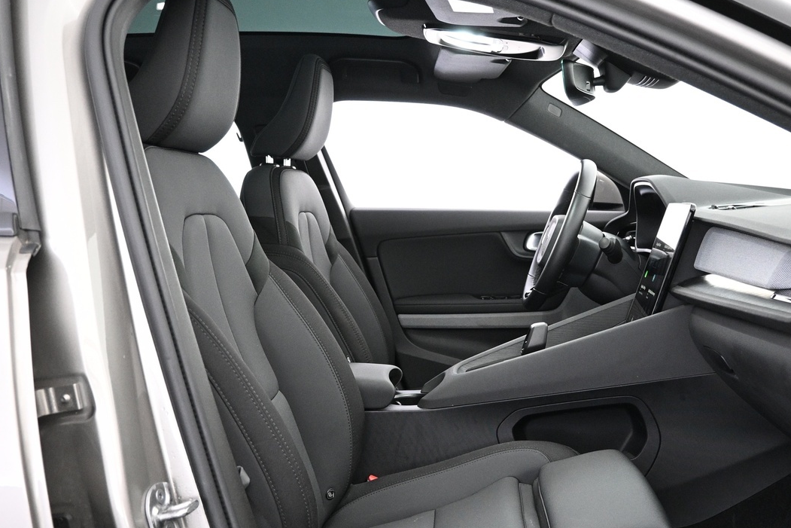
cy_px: 336
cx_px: 469
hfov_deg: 51.6
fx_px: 813
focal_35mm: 37
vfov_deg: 35.7
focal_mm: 16
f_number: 3.5
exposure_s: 1/15
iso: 1600
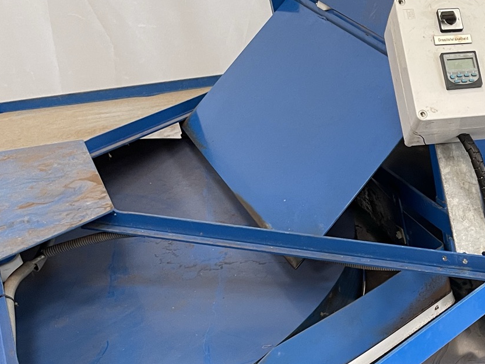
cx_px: 553
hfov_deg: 27.3
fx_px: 897
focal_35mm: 64
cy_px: 272
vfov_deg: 22.7
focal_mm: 5.1
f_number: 1.6
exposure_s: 1/94
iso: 125
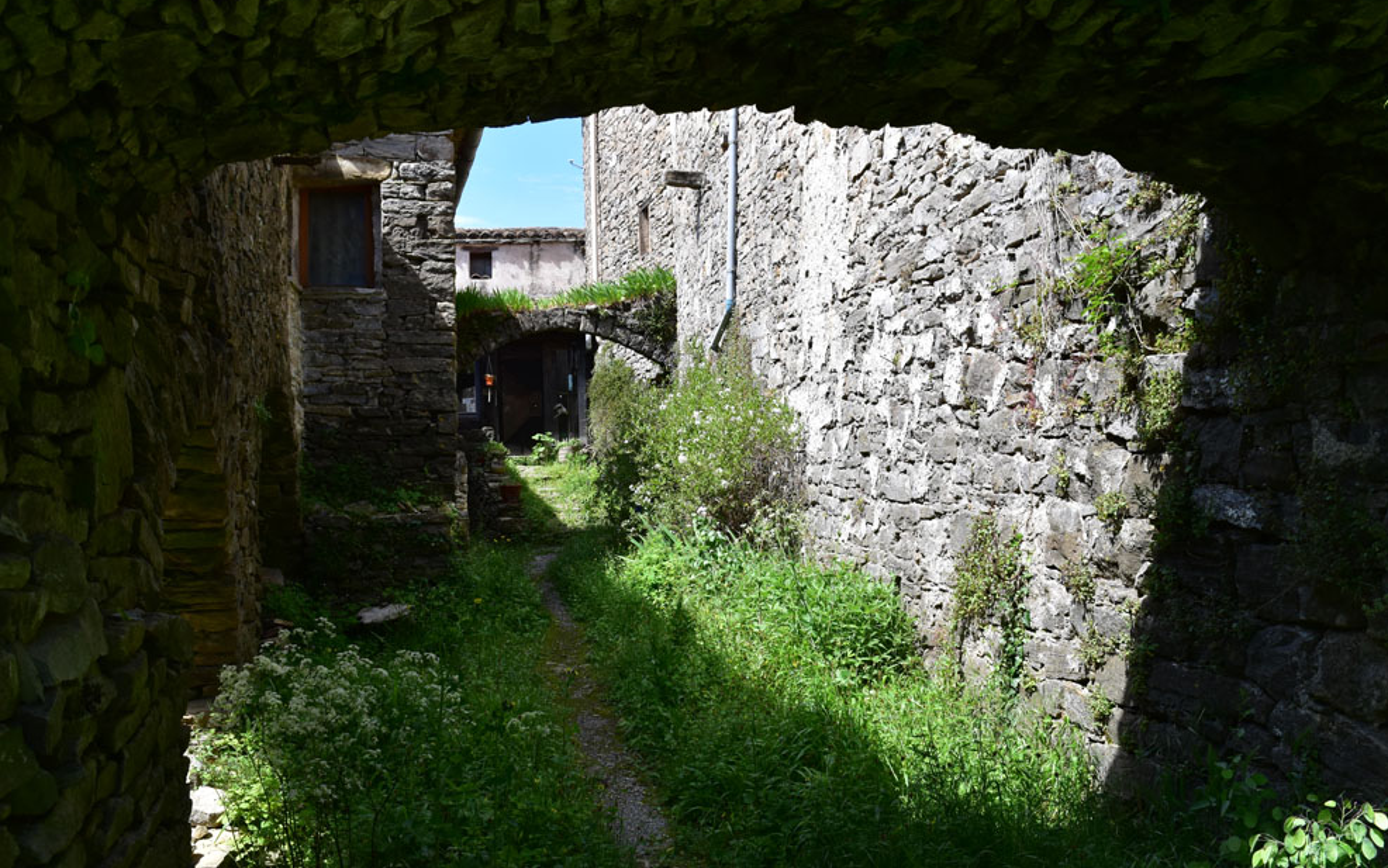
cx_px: 693
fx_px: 1173
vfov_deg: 40.6
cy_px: 459
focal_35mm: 31
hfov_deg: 61.2
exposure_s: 1/400
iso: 400
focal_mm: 20
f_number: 9
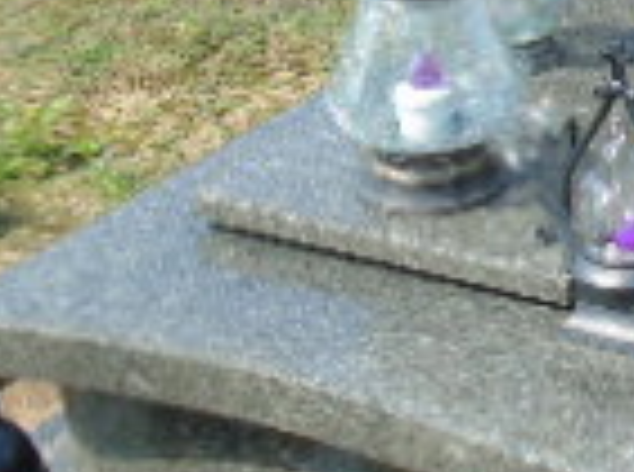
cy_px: 72
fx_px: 2411
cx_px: 917
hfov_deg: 14.1
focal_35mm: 132
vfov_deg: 11.1
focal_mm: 5.2
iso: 80
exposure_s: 1/250
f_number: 3.6
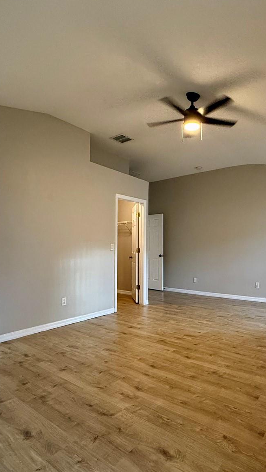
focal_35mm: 21
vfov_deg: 83.8
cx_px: 164
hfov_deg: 53.1
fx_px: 263
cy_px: 238
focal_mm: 2.22
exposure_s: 1/60
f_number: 2.2
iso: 400
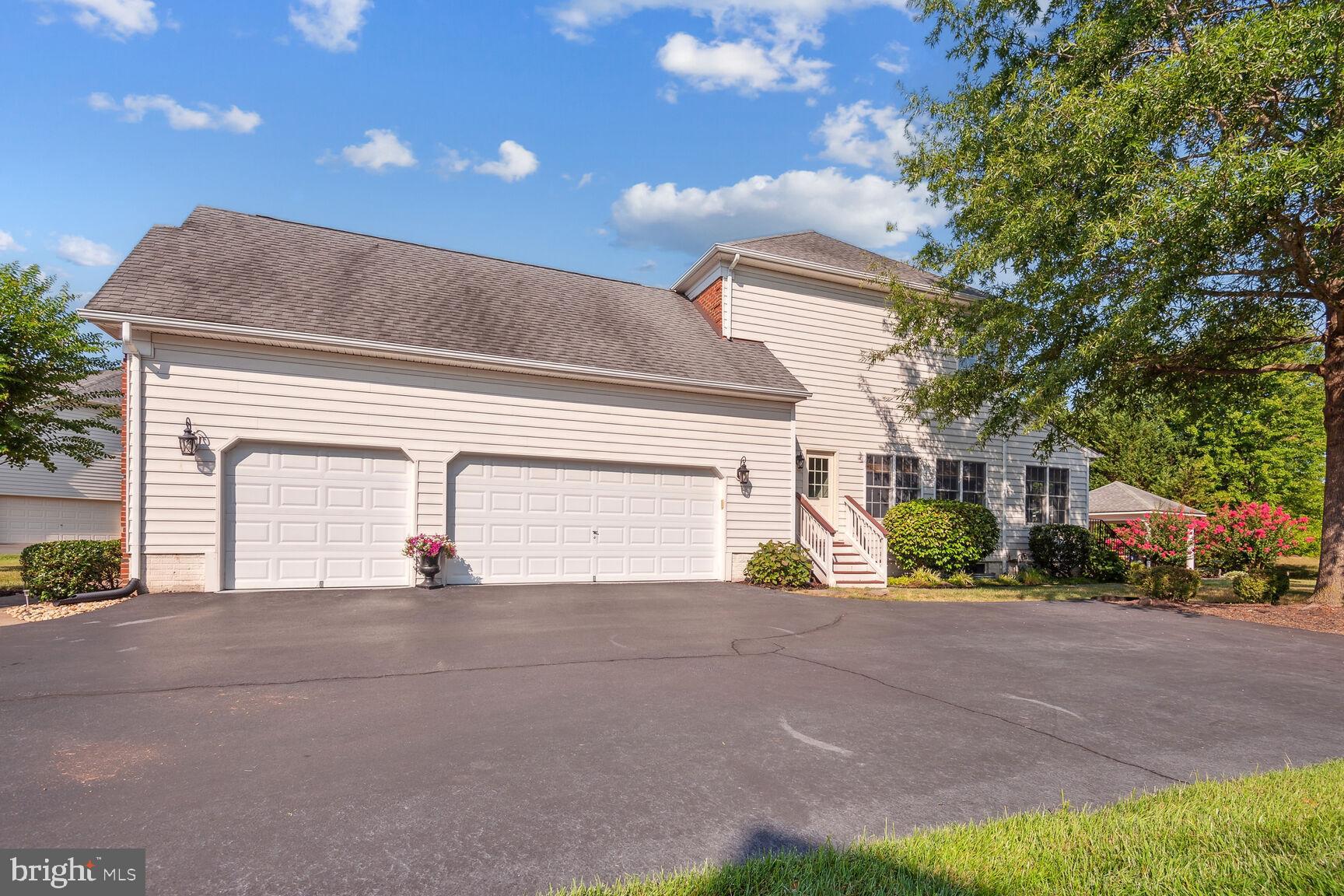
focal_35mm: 16
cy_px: 448
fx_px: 597
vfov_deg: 73.7
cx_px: 672
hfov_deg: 96.7
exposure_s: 1/640
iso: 200
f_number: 8
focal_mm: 16
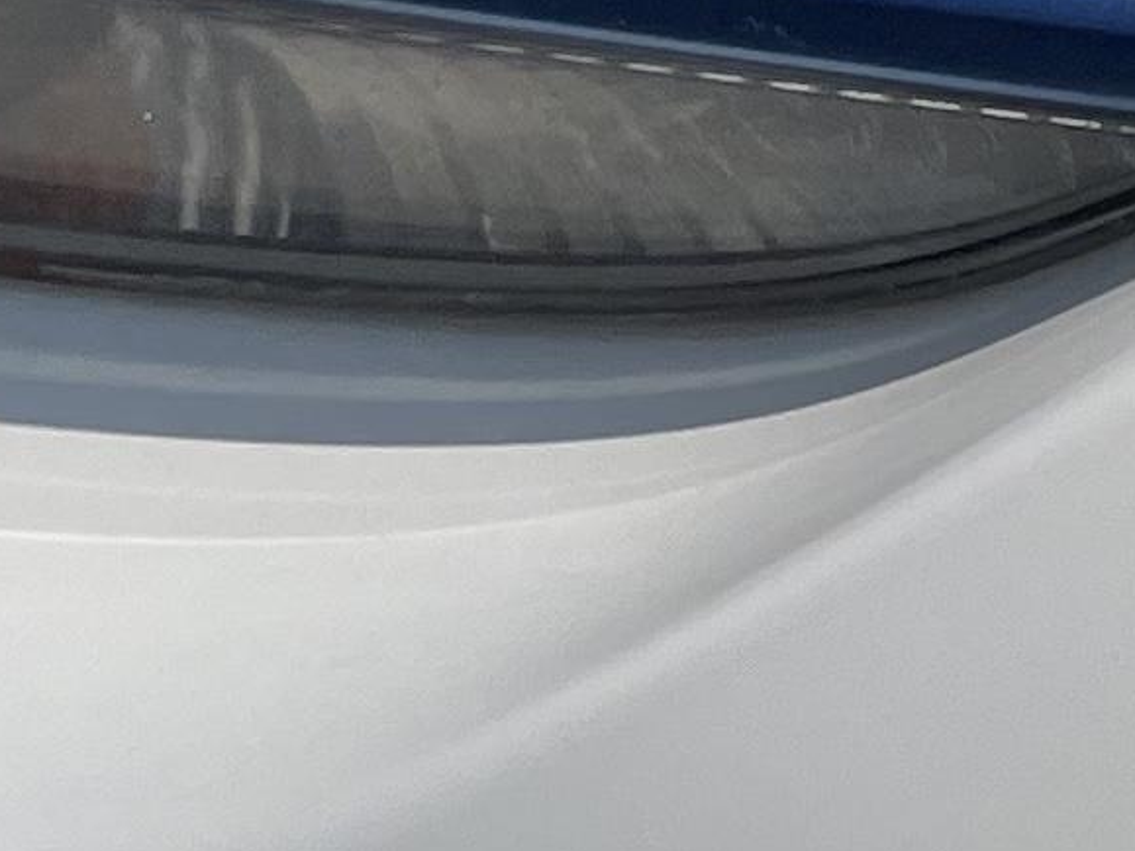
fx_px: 5933
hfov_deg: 9.3
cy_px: -1506
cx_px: 3048
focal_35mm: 181
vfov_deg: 7.4
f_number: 1.6
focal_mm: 4.2
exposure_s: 1/10753
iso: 32
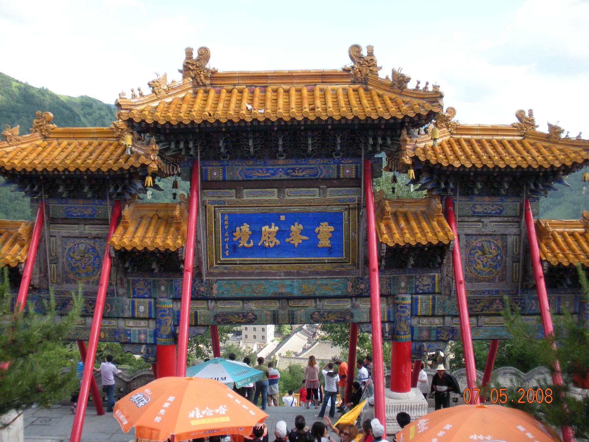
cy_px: 221
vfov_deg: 39.7
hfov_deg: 51.4
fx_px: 613
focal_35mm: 36
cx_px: 294
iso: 64
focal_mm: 6.3
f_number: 3.5
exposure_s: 1/153
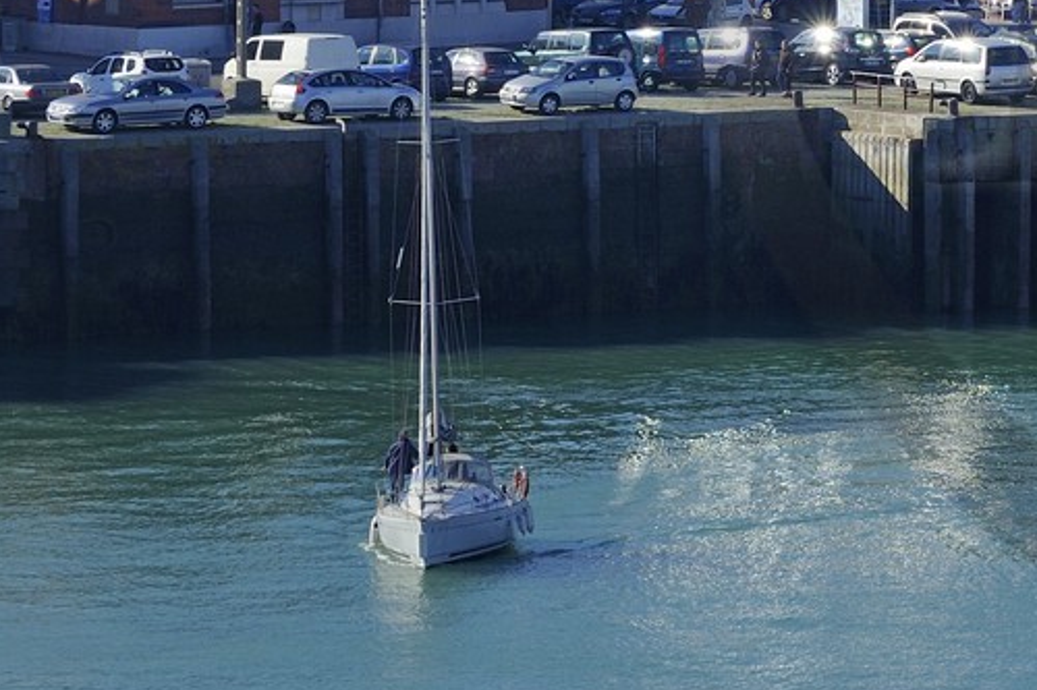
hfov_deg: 3.6
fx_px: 16586
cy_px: -155
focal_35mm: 576
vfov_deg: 2.4
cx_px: 1510
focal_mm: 180
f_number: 13
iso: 200
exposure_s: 1/200
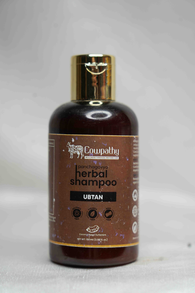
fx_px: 837
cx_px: 98
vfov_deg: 19.8
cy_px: 146
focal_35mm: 103
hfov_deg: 13.3
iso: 250
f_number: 5.6
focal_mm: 103
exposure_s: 1/60
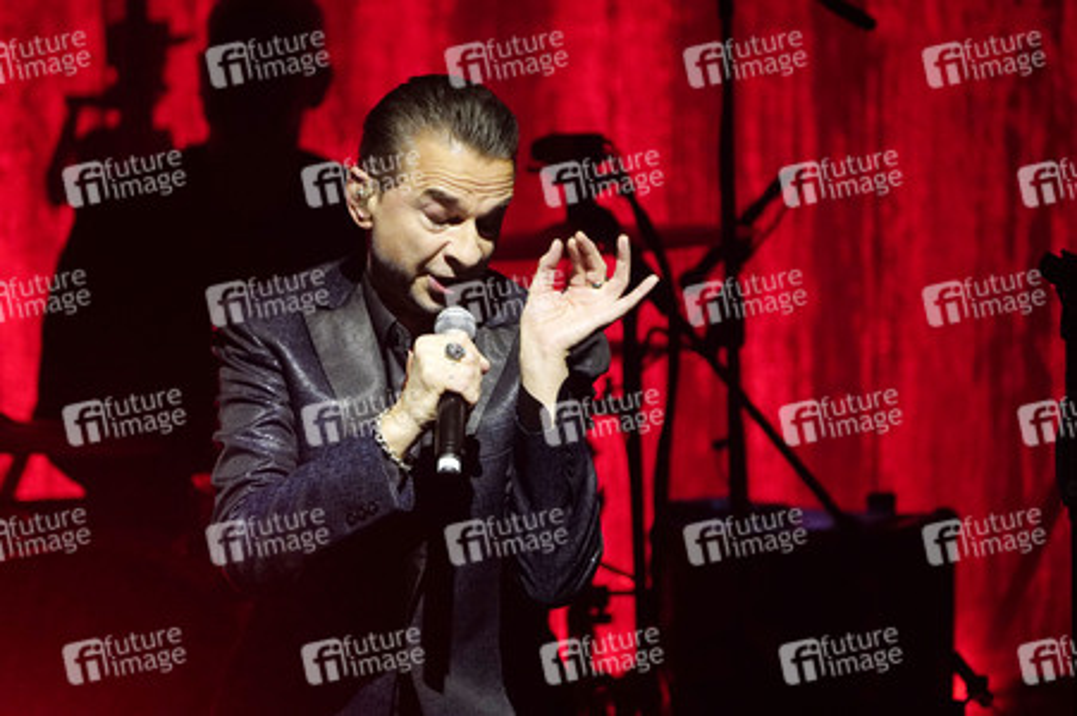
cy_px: 358
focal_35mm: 600
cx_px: 538
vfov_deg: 2.3
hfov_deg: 3.4
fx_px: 17936
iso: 4000
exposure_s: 1/320
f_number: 6.3
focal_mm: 600
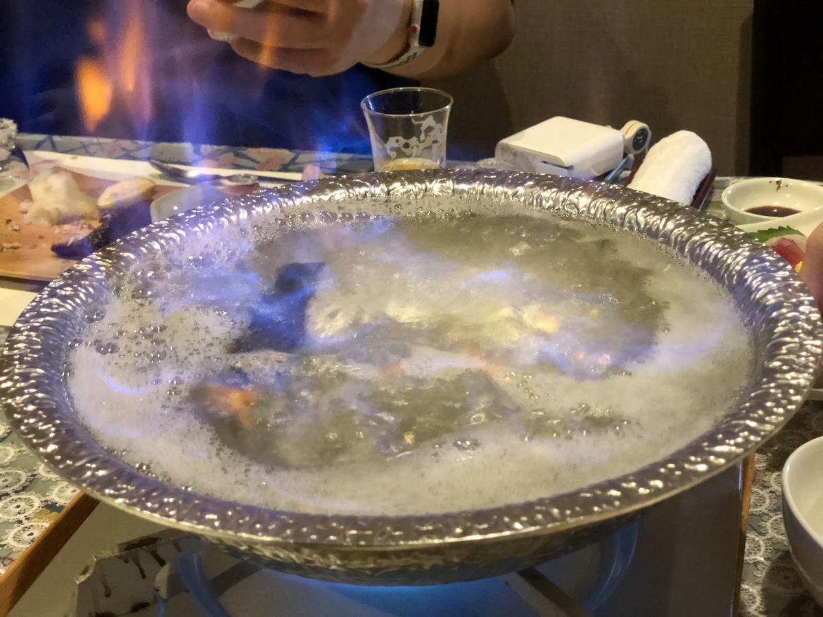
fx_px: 1236
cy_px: 308
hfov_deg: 36.8
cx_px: 412
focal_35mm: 52
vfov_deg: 28.0
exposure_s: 1/9
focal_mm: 6
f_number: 2.4
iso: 160
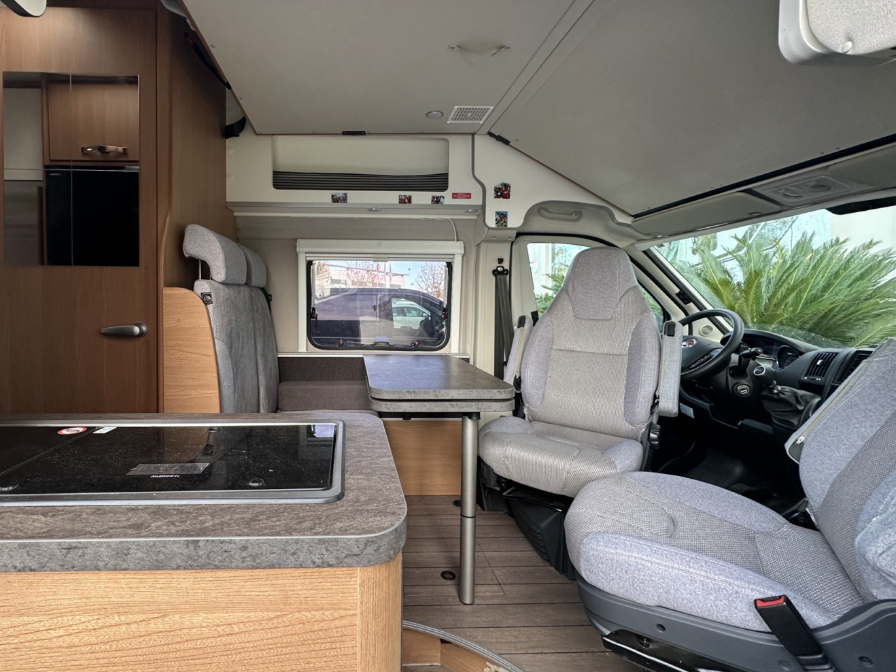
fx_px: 440
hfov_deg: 90.0
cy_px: 314
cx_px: 365
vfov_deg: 74.6
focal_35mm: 17
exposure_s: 1/99
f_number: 2.2
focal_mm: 2.22
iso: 125
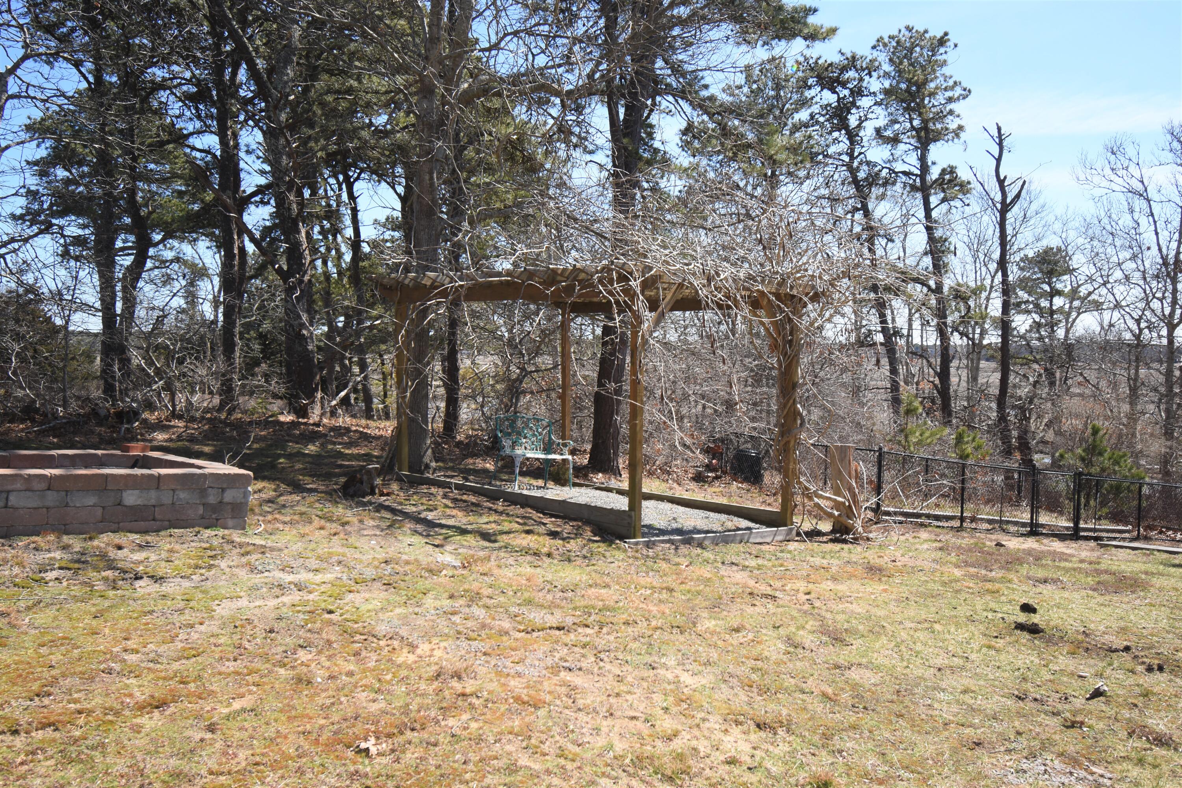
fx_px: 985
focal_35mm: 30
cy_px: 394
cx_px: 591
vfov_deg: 43.6
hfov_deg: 61.9
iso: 100
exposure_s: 1/250
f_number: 5.6
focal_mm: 20
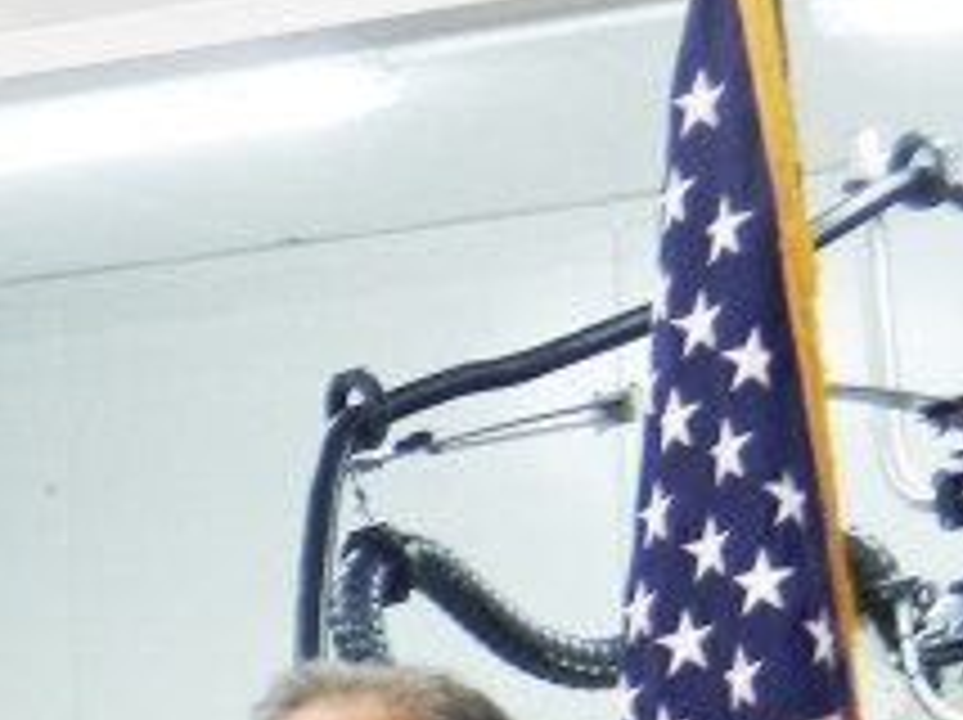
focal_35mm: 182
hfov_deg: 10.3
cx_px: -760
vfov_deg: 7.8
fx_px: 5057
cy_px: 1408
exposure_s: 1/20
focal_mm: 6.9
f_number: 4
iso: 280
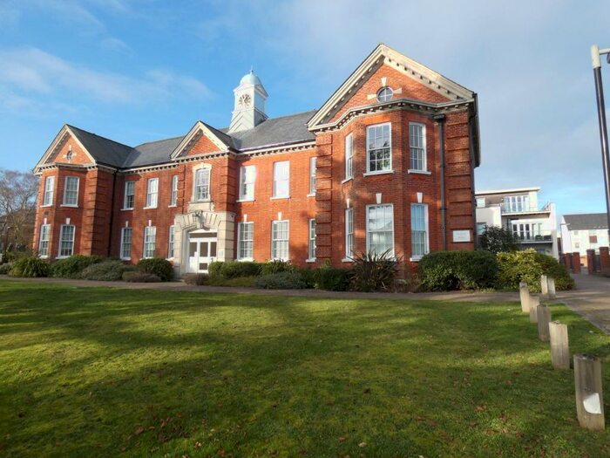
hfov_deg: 81.7
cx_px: 305
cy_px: 229
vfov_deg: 66.0
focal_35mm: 20
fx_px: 352
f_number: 2.8
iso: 80
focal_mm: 3.6
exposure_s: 1/640
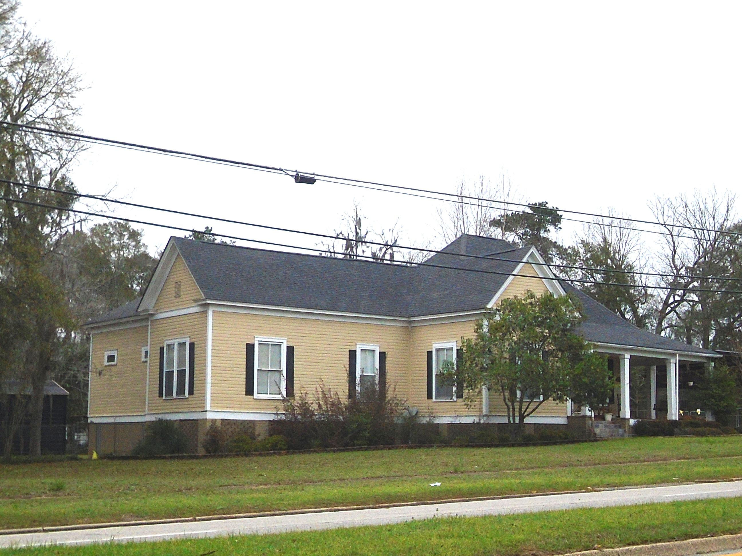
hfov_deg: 33.2
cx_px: 371
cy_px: 278
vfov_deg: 25.2
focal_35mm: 58
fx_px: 1243
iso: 400
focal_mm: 10.2
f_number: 12.3
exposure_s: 1/250
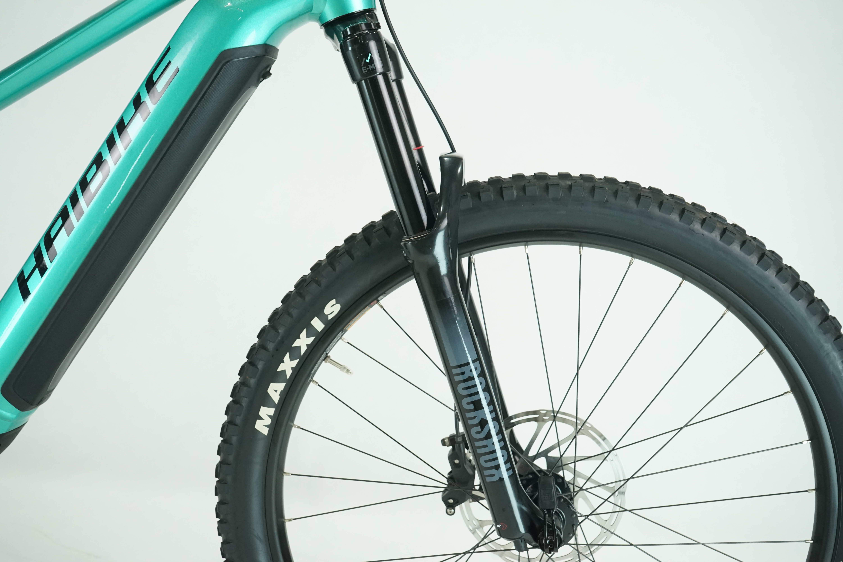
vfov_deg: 35.9
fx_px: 866
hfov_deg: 51.9
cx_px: 422
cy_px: 281
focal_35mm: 37
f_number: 7.1
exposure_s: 1/200
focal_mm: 37
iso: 2500
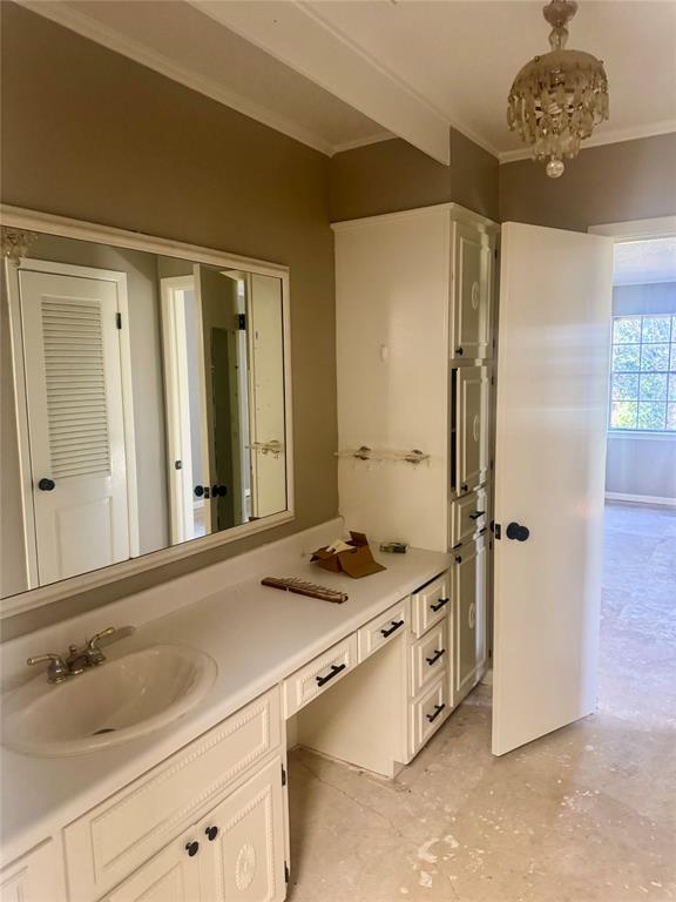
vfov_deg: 71.6
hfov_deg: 56.8
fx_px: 625
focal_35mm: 24
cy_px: 451
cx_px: 338
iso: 400
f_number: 1.78
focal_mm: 6.76
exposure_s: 1/60
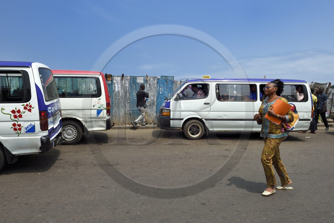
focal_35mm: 24
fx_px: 223
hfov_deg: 73.8
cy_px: 112
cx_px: 167
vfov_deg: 53.1
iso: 200
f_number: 10
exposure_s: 1/500
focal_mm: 24
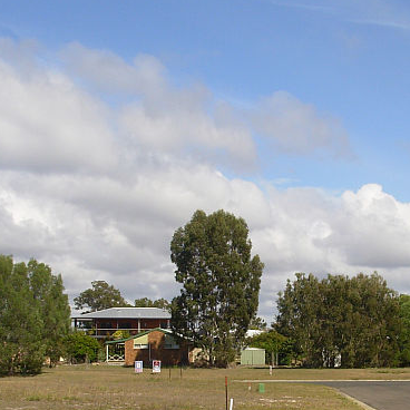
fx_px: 978
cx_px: 314
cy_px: 320
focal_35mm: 73
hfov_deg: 23.4
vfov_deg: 23.4
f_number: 4.9
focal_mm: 6.3
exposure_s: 1/558
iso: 50
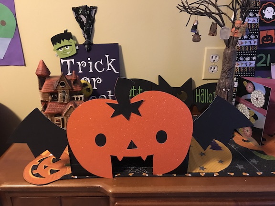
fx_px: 222
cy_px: 103
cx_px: 138
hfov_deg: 63.4
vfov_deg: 49.7
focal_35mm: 28
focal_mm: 3.99
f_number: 1.8
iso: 100
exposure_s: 1/4
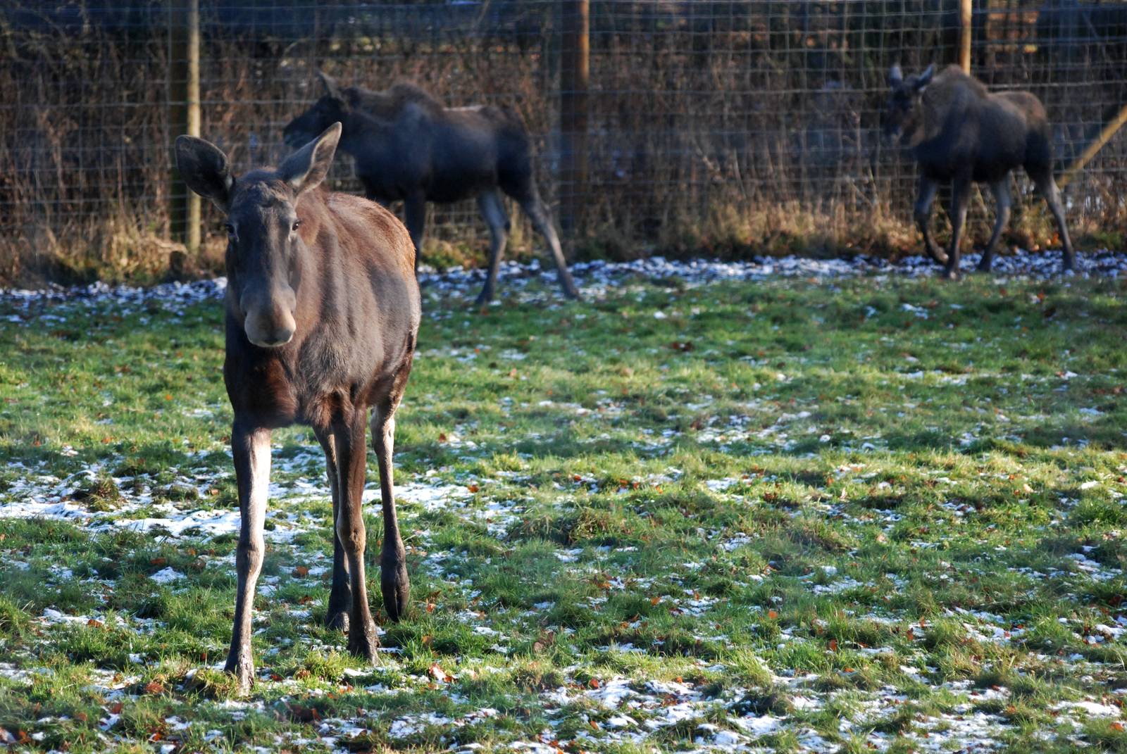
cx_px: 564
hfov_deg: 10.1
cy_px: 377
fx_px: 6347
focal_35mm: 202
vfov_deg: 6.8
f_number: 4.5
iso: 1000
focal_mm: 135
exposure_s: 1/800
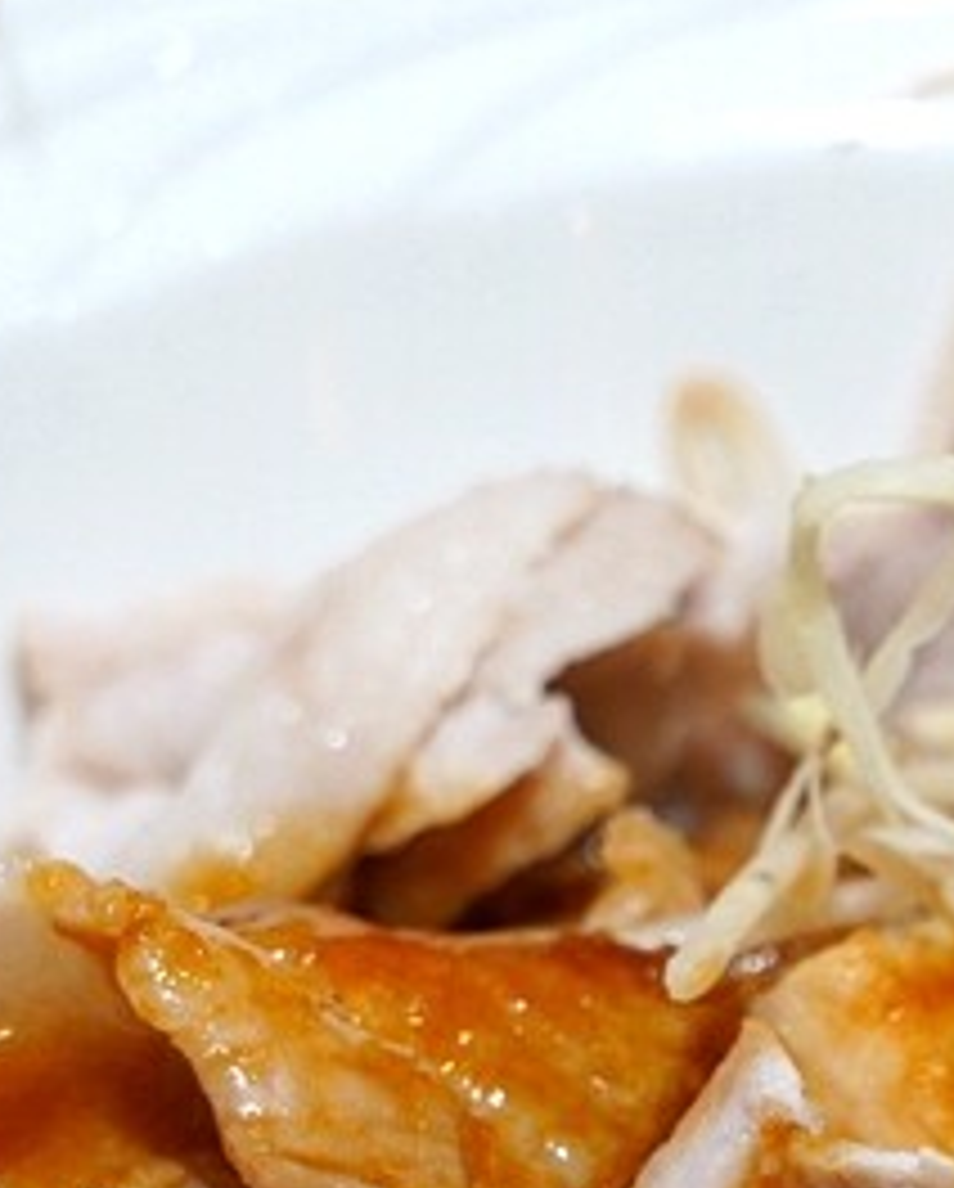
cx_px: 1012
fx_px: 10493
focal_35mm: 298
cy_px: 1150
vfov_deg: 6.5
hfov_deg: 5.2
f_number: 8
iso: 1600
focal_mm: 105
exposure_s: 1/125
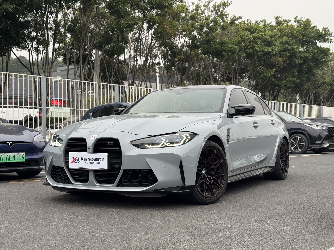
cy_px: 125
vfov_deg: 30.3
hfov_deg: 39.7
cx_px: 167
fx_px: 463
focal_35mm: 48
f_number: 1.78
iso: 64
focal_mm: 6.76
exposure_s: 1/535
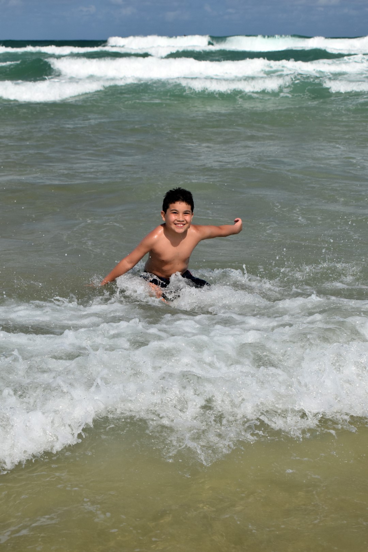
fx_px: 1104
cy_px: 276
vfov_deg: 28.1
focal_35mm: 72
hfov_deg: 18.9
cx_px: 184
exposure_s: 1/1600
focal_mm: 48
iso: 400
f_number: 6.3
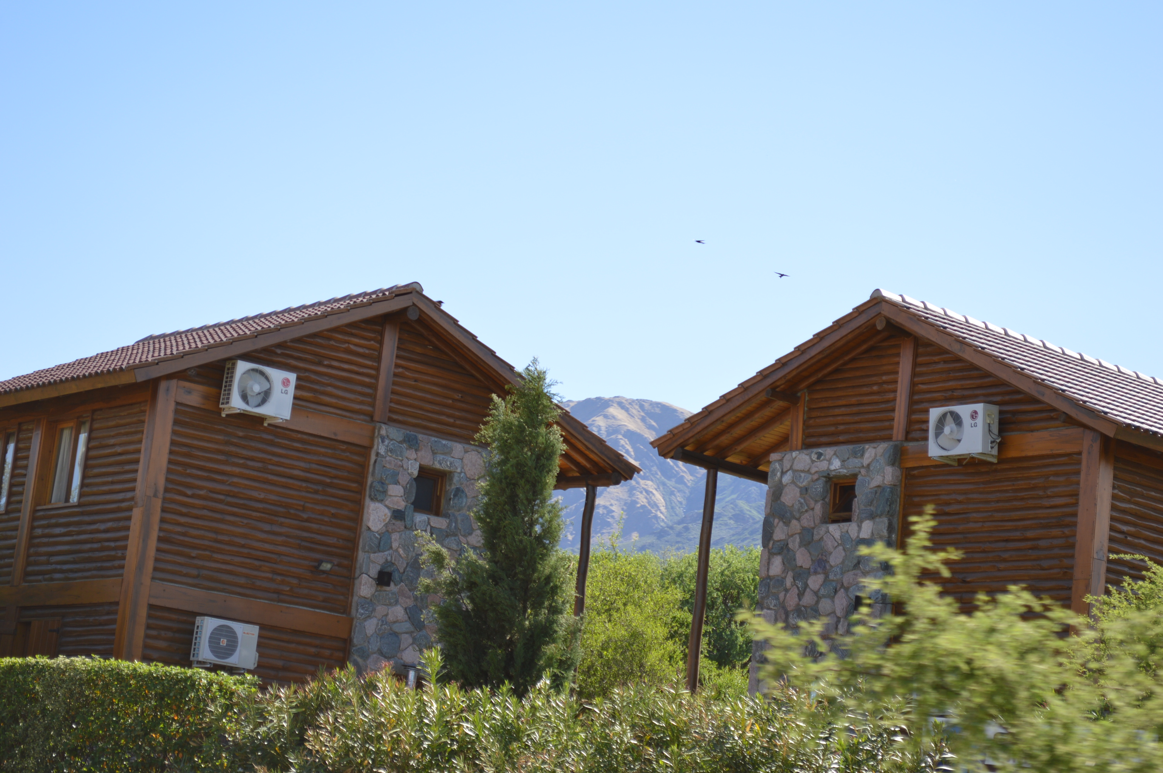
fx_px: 2663
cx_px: 582
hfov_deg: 24.6
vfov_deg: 16.5
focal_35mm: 82
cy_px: 386
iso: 100
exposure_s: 1/200
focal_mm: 55
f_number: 7.1
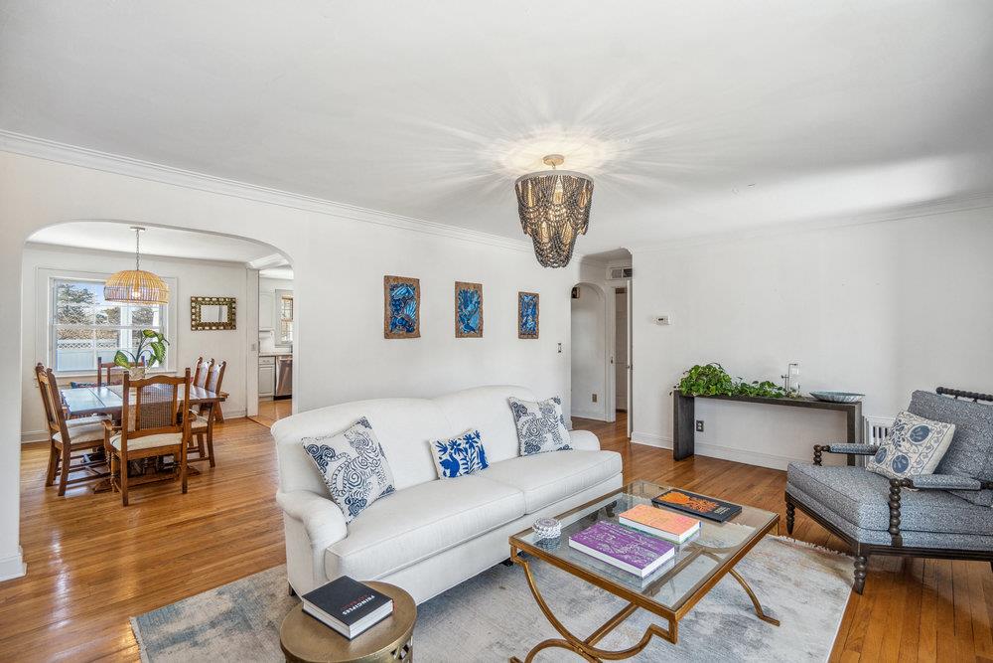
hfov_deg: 96.7
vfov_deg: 73.8
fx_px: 441
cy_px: 332
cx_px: 496
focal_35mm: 16
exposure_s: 1/80
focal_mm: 16
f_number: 5
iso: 250
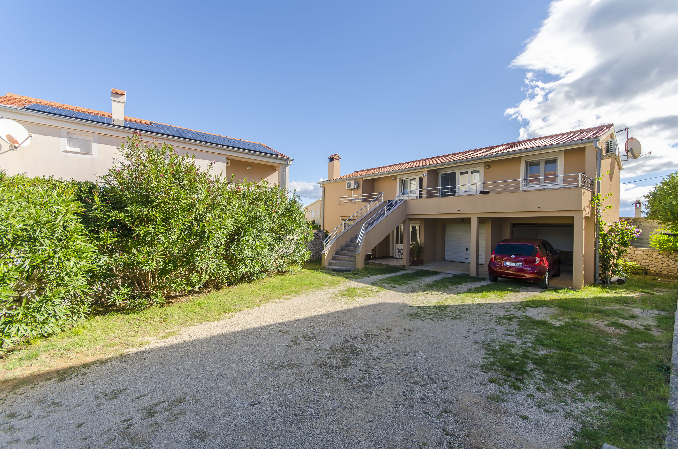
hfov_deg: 100.5
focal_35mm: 15
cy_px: 224
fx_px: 282
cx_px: 339
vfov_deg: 77.1
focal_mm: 10
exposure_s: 1/200
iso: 100
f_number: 7.1
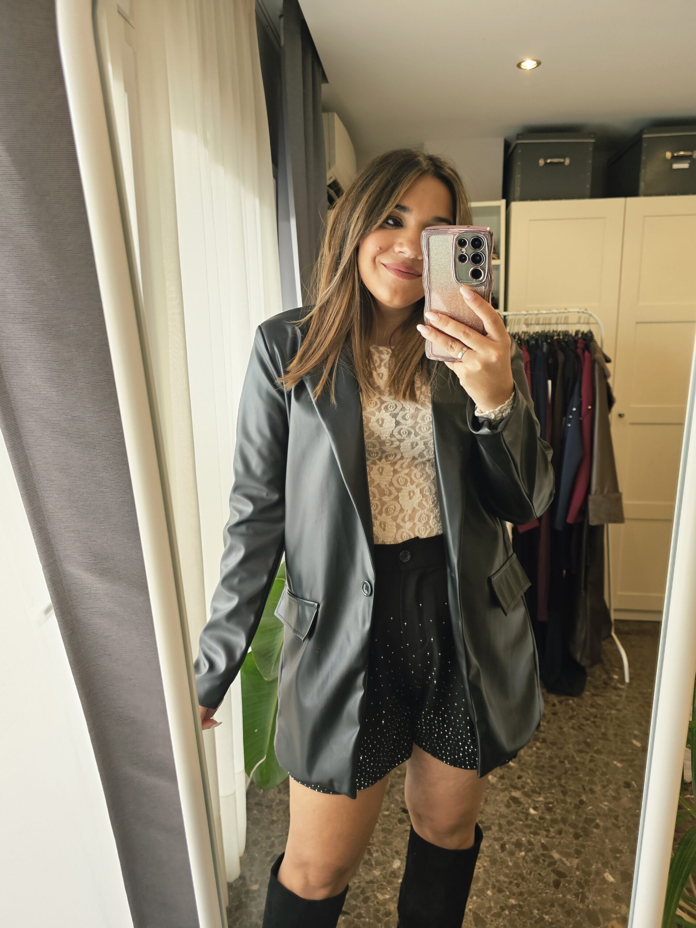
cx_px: 348
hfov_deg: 58.9
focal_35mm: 23
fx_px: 617
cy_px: 464
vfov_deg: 73.9
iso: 160
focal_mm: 6.3
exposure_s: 1/190
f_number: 1.7
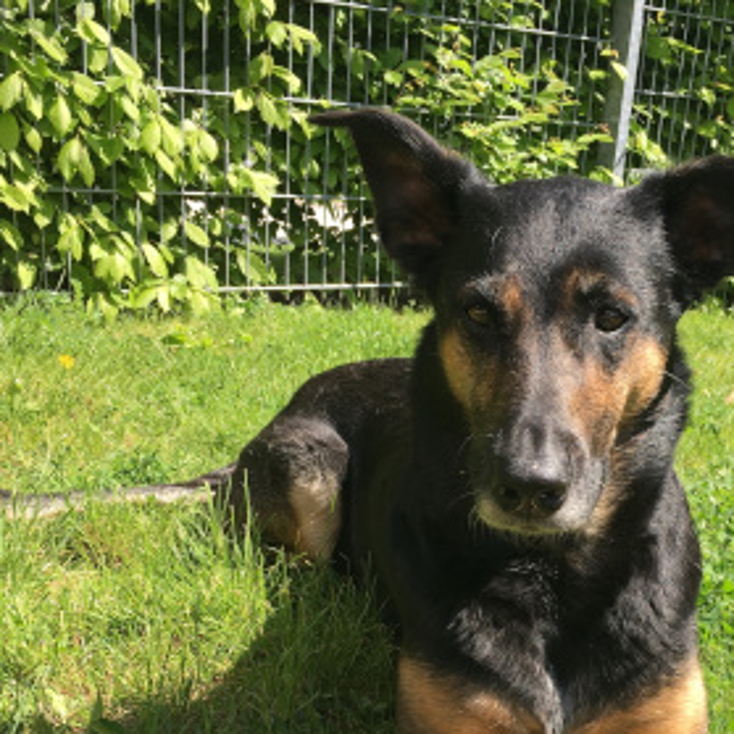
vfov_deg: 33.8
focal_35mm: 49
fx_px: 1175
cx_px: 505
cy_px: 575
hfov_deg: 34.3
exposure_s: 1/444
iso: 25
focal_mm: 4.15
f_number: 2.2
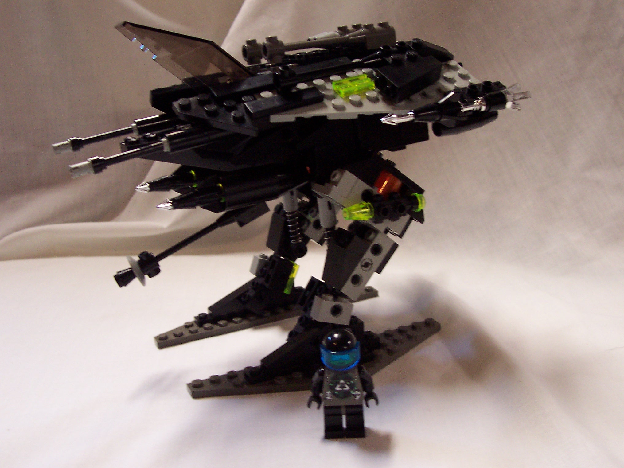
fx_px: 667
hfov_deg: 50.1
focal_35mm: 37
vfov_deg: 38.7
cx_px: 312
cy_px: 234
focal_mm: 5.6
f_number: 2.8
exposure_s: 1/15
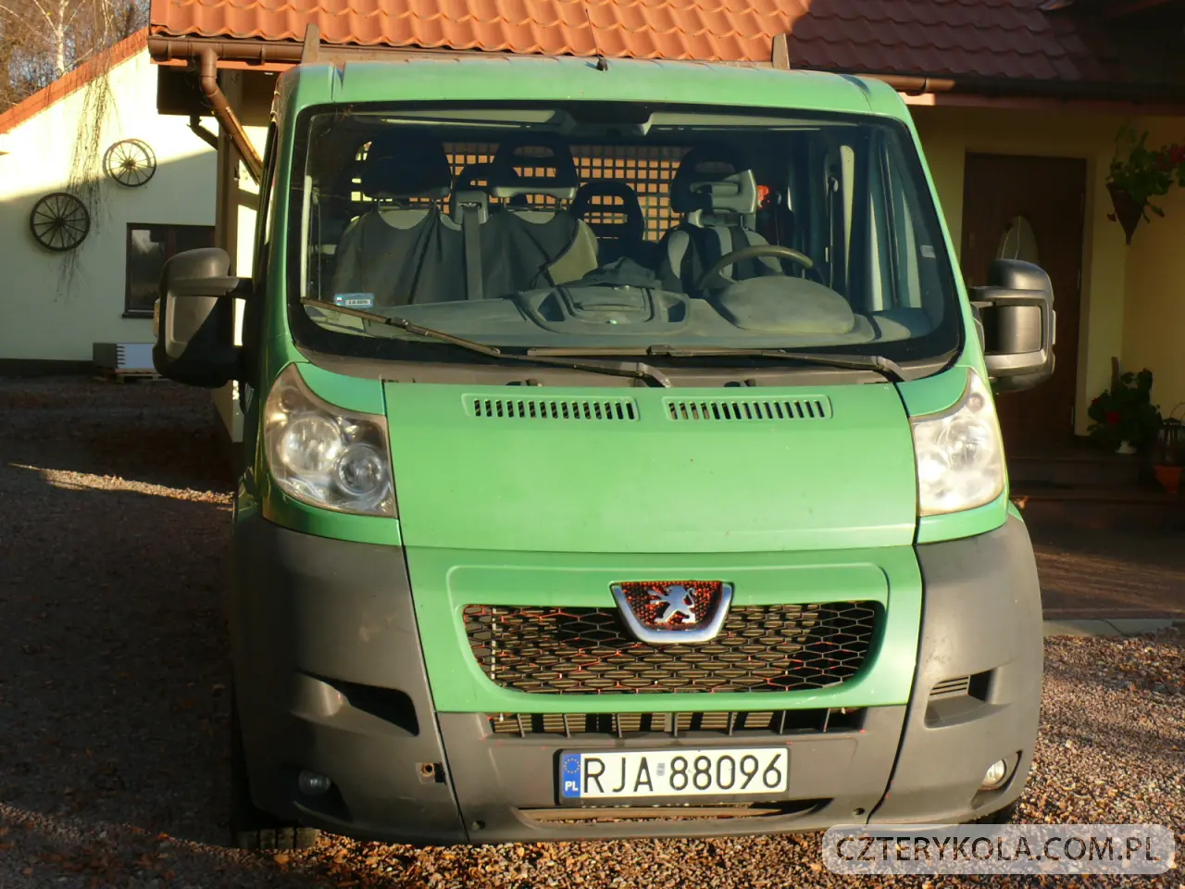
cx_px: 592
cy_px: 444
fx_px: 2191
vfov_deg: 22.9
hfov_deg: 30.3
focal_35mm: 64
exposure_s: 1/250
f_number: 4.5
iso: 100
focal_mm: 10.5
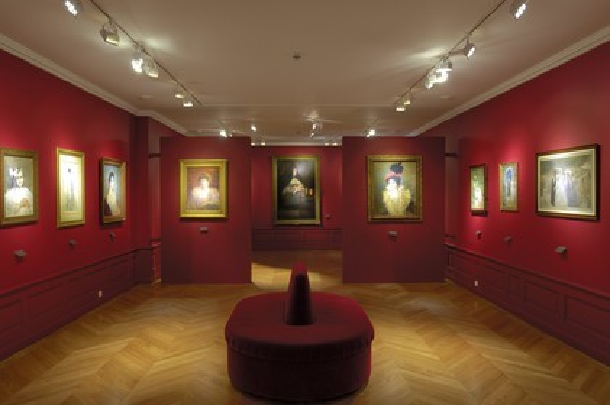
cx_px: 305
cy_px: 202
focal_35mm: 26
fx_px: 432
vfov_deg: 50.3
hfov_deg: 70.5
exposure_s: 1.5
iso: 100
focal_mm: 17
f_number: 6.3
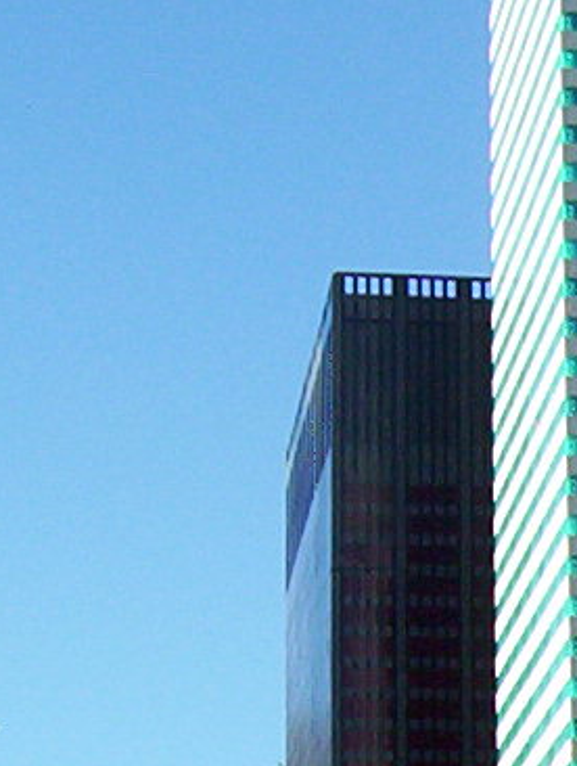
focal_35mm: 192
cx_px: 895
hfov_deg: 7.6
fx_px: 4252
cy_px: 634
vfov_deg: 10.2
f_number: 5.17
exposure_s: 1/444
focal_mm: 5.77
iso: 100
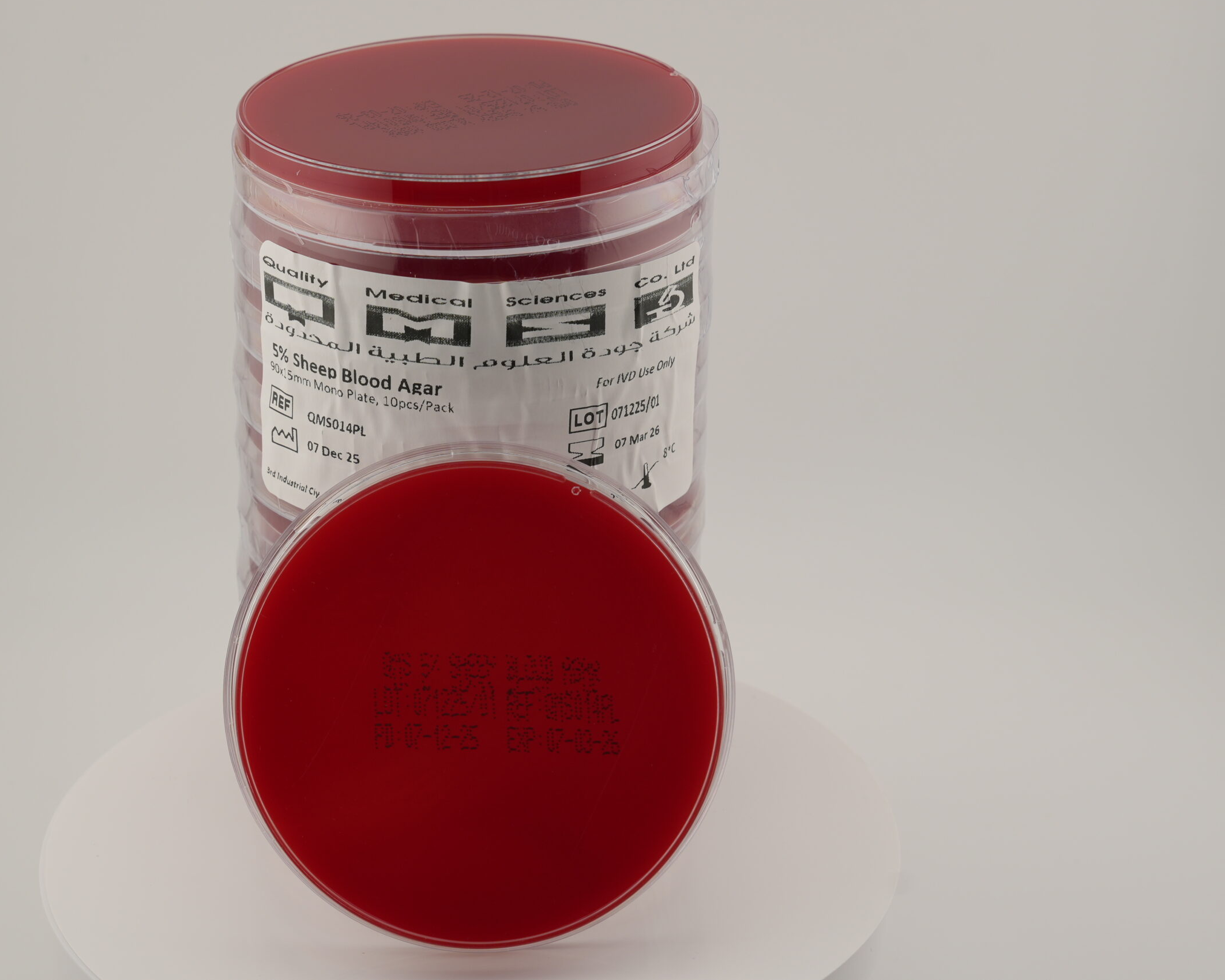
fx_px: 3445
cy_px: 489
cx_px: 551
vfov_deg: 16.2
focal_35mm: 95
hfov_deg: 20.2
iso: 100
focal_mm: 56
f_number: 8
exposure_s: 1/160
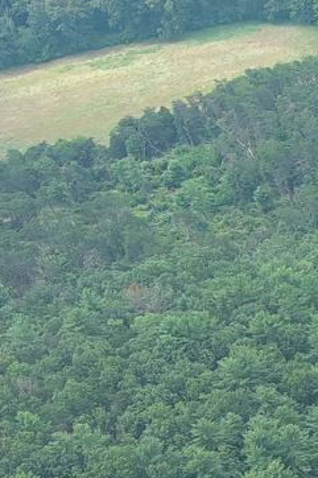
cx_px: 1333
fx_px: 2175
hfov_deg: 6.5
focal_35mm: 164
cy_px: 448
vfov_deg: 12.4
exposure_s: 1/339
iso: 100
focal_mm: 10.57
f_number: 2.8
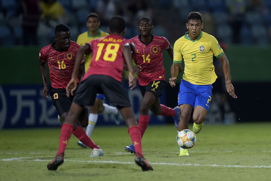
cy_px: 90
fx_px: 3011
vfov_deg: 3.4
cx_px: 136
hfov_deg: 5.2
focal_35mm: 400
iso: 1400
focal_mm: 400
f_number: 2.8
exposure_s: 1/2000
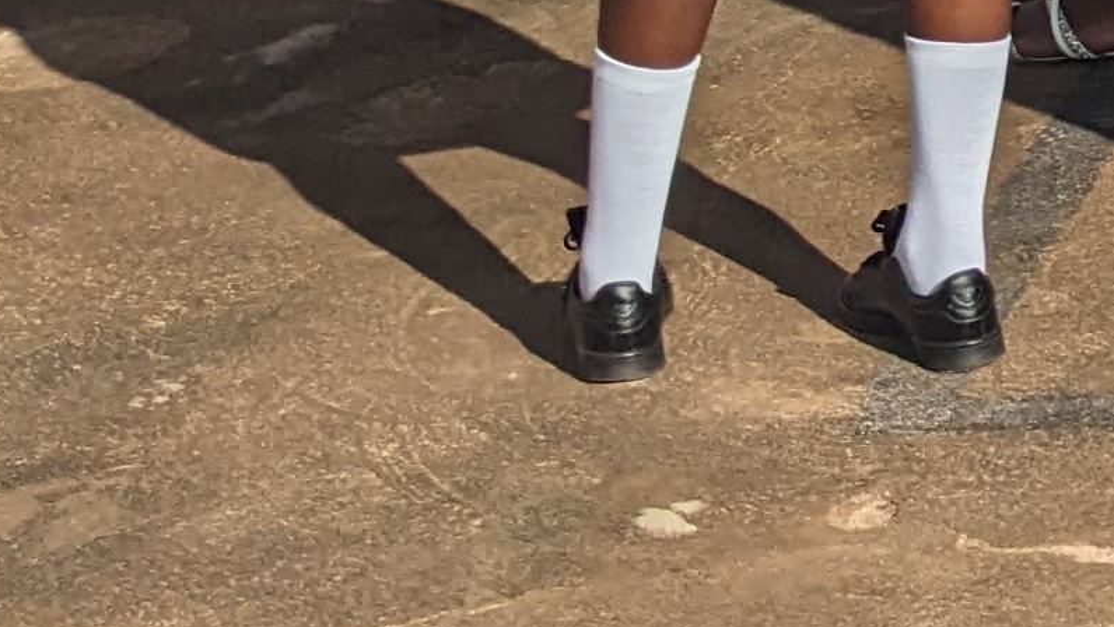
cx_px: 2266
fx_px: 4402
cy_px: -675
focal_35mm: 149
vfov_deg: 7.8
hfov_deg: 12.6
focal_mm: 4.38
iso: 63
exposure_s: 1/7812
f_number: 1.73
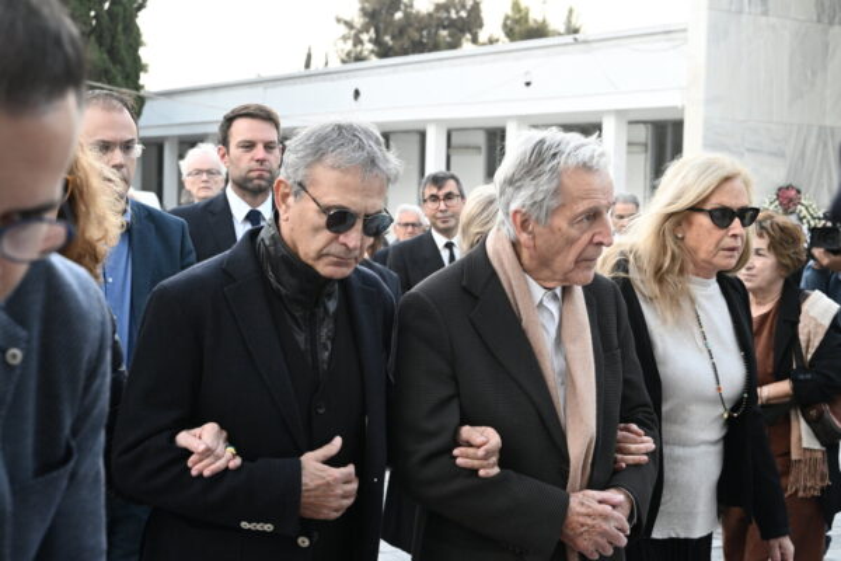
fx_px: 1378
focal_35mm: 59
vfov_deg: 23.0
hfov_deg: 33.9
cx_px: 420
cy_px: 280
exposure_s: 1/640
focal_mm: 59
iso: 3200
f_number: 7.1
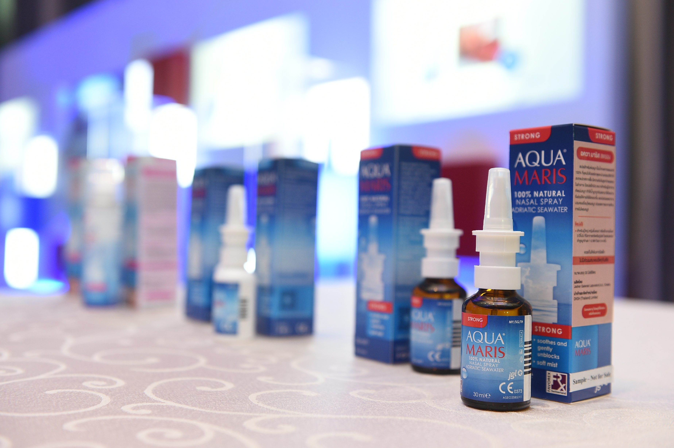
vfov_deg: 31.8
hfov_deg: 46.4
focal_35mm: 42
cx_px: 337
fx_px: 785
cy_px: 224
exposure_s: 1/125
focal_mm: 42
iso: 1250
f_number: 4
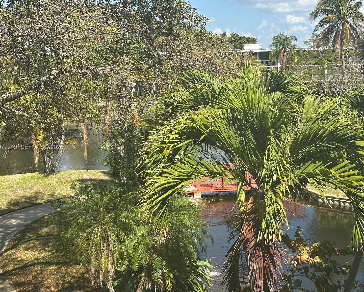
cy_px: 147
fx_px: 549
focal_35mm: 51
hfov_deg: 36.7
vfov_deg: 29.7
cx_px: 184
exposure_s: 1/1992
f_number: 1.78
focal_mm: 6.86
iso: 64
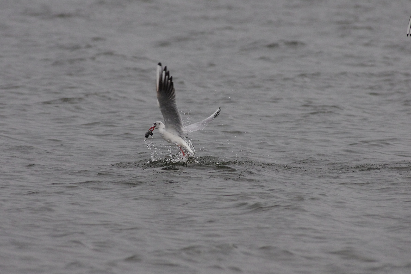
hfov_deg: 2.5
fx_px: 9589
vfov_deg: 1.6
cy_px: 137
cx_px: 206
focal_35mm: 840
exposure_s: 1/800
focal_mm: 560
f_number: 8
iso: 2500
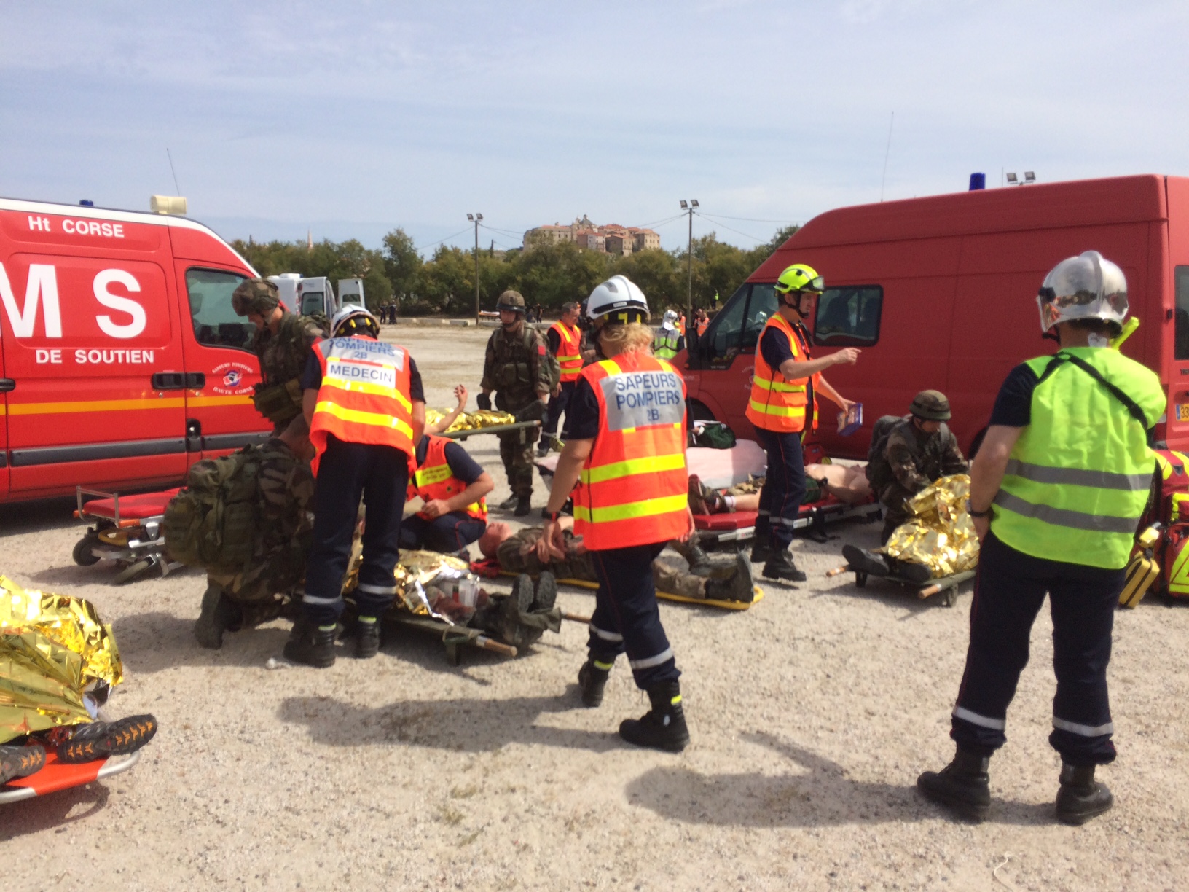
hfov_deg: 61.7
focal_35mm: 29
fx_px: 996
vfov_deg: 48.2
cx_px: 594
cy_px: 446
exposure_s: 1/2740
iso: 32
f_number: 2.2
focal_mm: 4.15
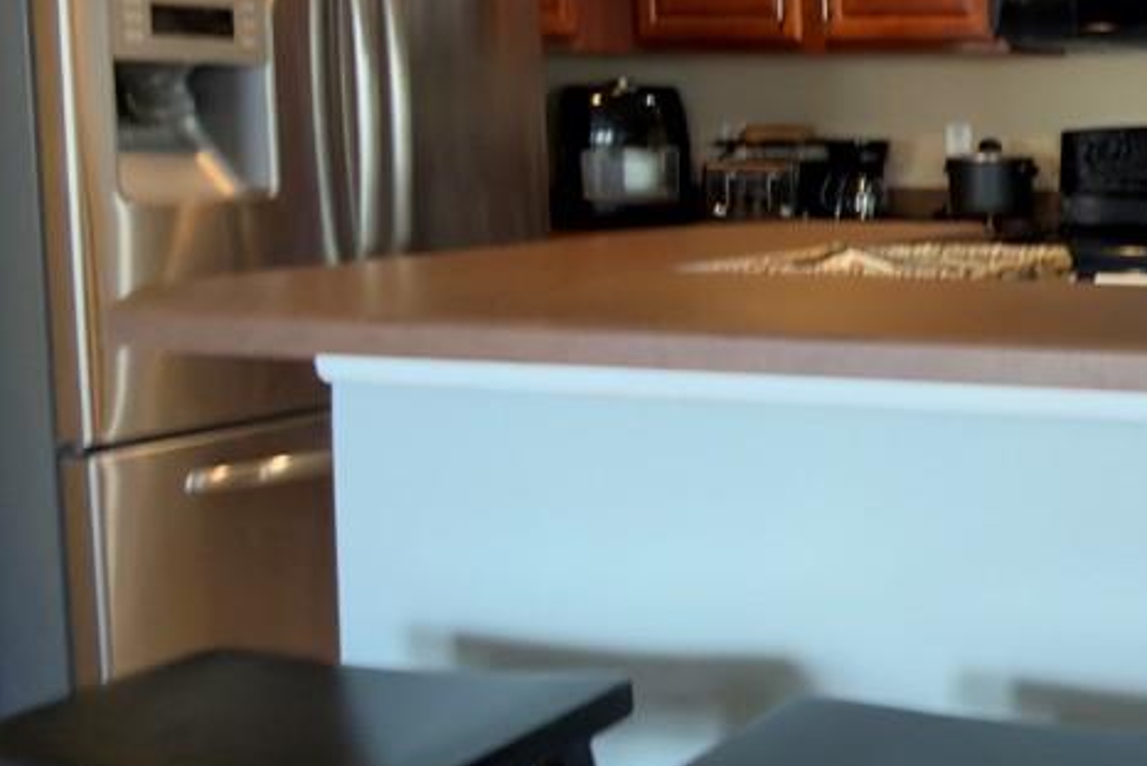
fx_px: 1593
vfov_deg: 26.7
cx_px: 1494
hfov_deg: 30.9
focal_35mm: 50
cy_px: 212
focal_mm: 2.22
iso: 125
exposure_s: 1/30
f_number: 2.2
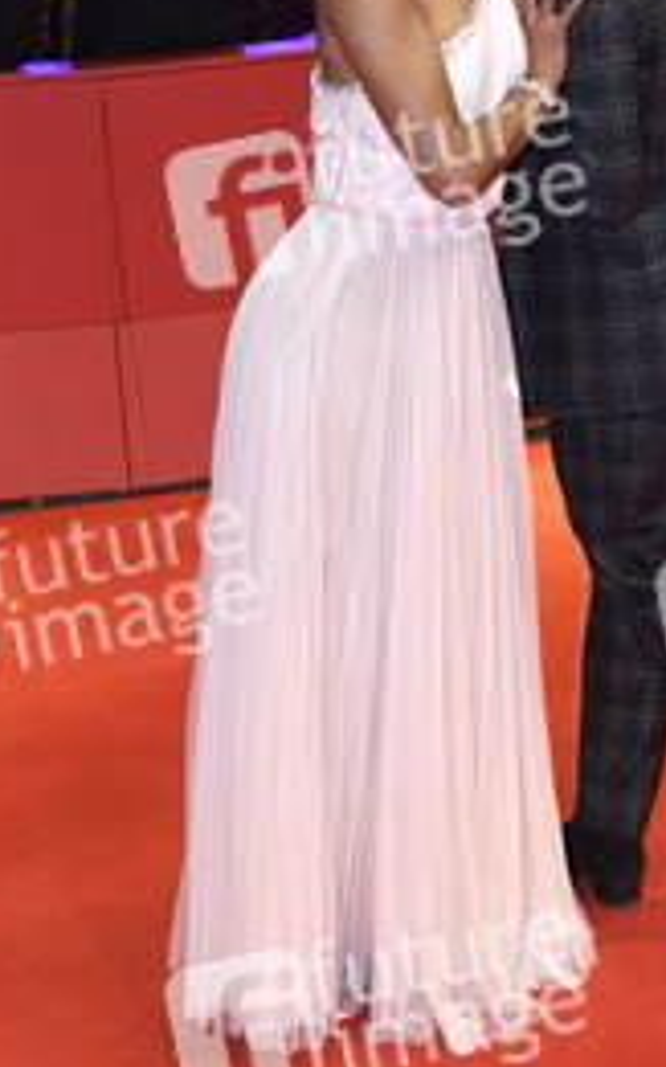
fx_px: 2179
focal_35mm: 75
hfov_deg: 17.3
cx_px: 494
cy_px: 397
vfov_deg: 27.4
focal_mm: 32
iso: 1250
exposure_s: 1/320
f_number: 5
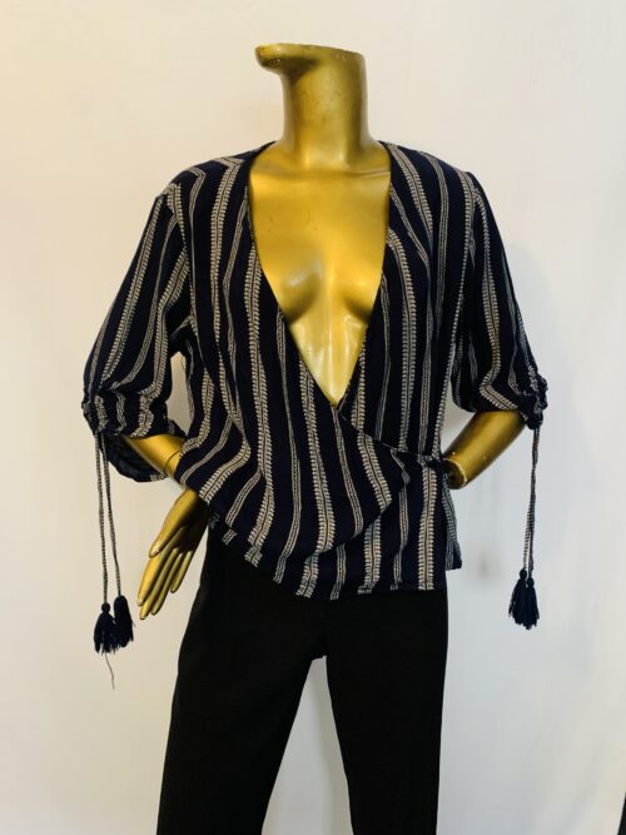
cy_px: 418
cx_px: 313
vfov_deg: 67.3
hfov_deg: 53.0
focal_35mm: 26
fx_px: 627
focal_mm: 4.25
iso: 400
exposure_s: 1/50
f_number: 1.8
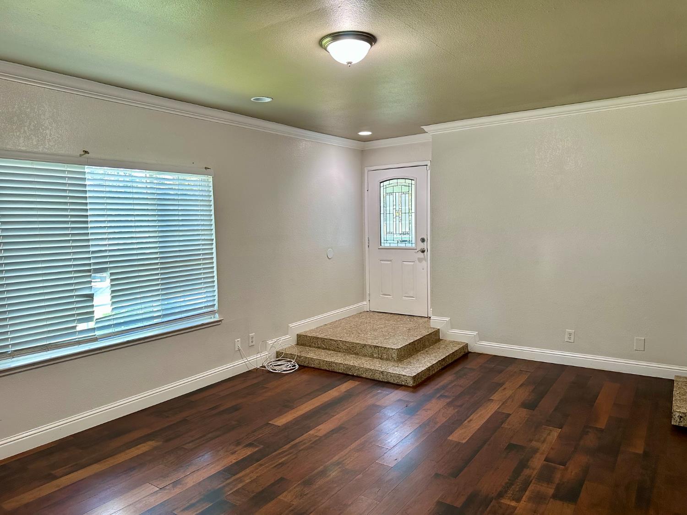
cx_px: 344
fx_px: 476
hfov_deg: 71.6
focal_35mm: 24
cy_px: 258
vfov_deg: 56.8
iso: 200
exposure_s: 1/60
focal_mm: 6.86
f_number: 1.78
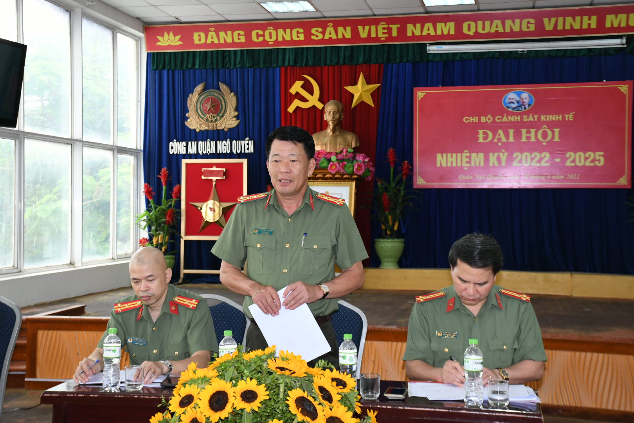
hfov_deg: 35.1
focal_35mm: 57
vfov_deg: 23.8
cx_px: 317
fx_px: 1004
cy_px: 212
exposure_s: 1/320
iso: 1600
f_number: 6.3
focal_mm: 38
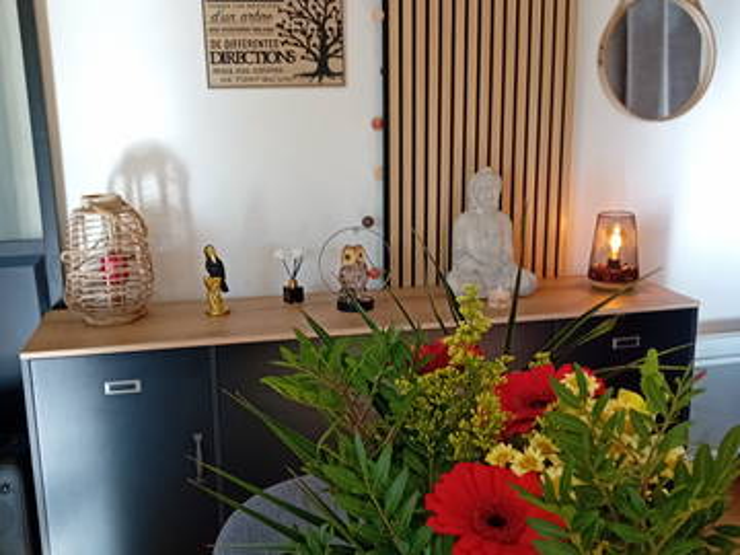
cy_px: 278
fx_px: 599
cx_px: 370
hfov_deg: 63.4
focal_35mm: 28
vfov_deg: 49.7
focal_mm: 3.38
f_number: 2.8
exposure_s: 1/40
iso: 125
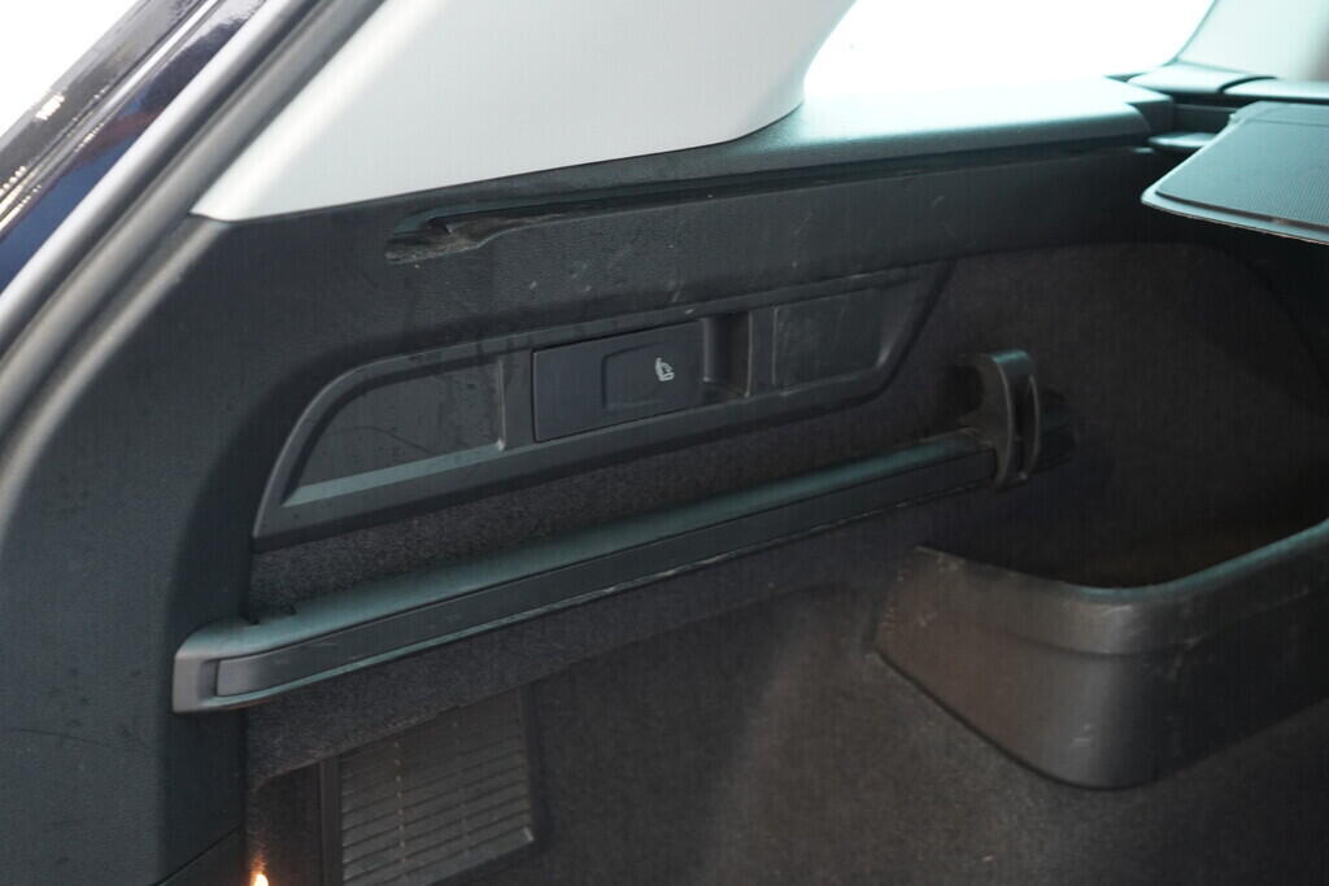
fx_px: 1329
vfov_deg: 36.9
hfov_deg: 53.1
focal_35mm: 36
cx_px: 664
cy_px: 443
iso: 1000
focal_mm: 24
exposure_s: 1/40
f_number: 2.8
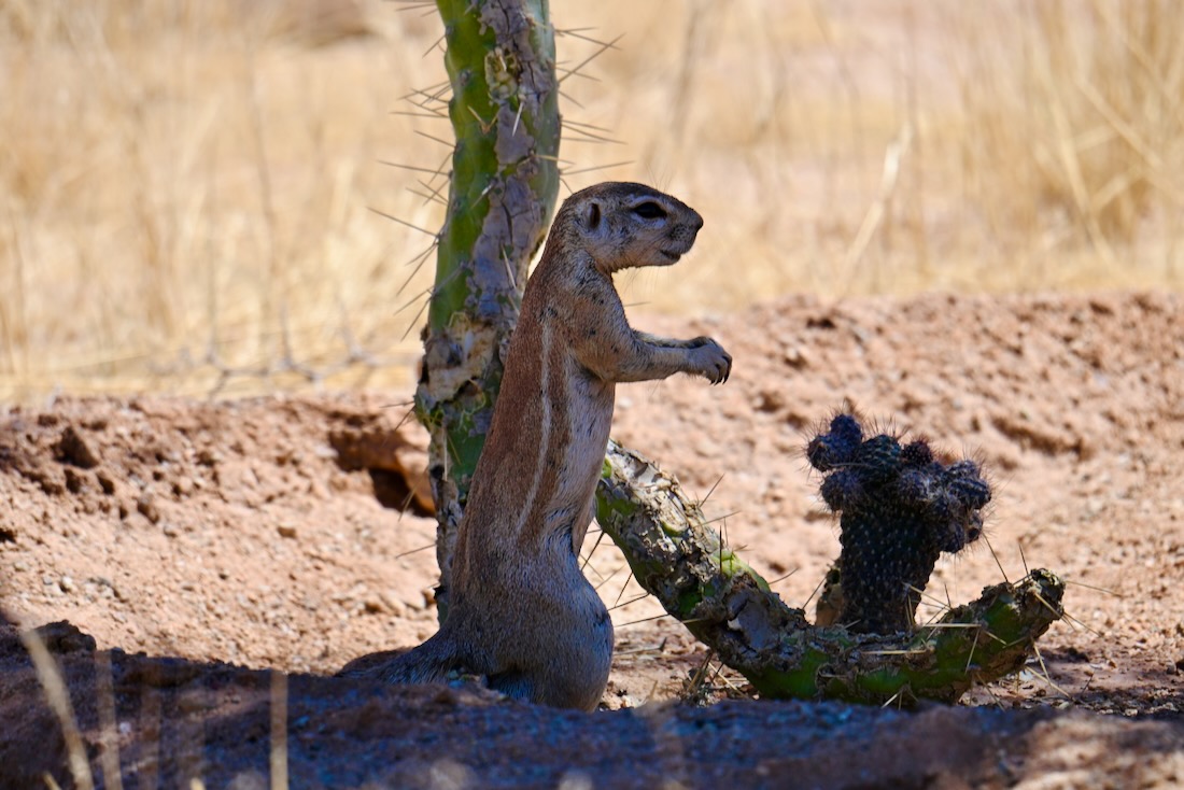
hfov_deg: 4.1
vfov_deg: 2.8
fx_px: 16448
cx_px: 592
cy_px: 395
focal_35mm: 500
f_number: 6.7
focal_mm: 500
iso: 140
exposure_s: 1/500
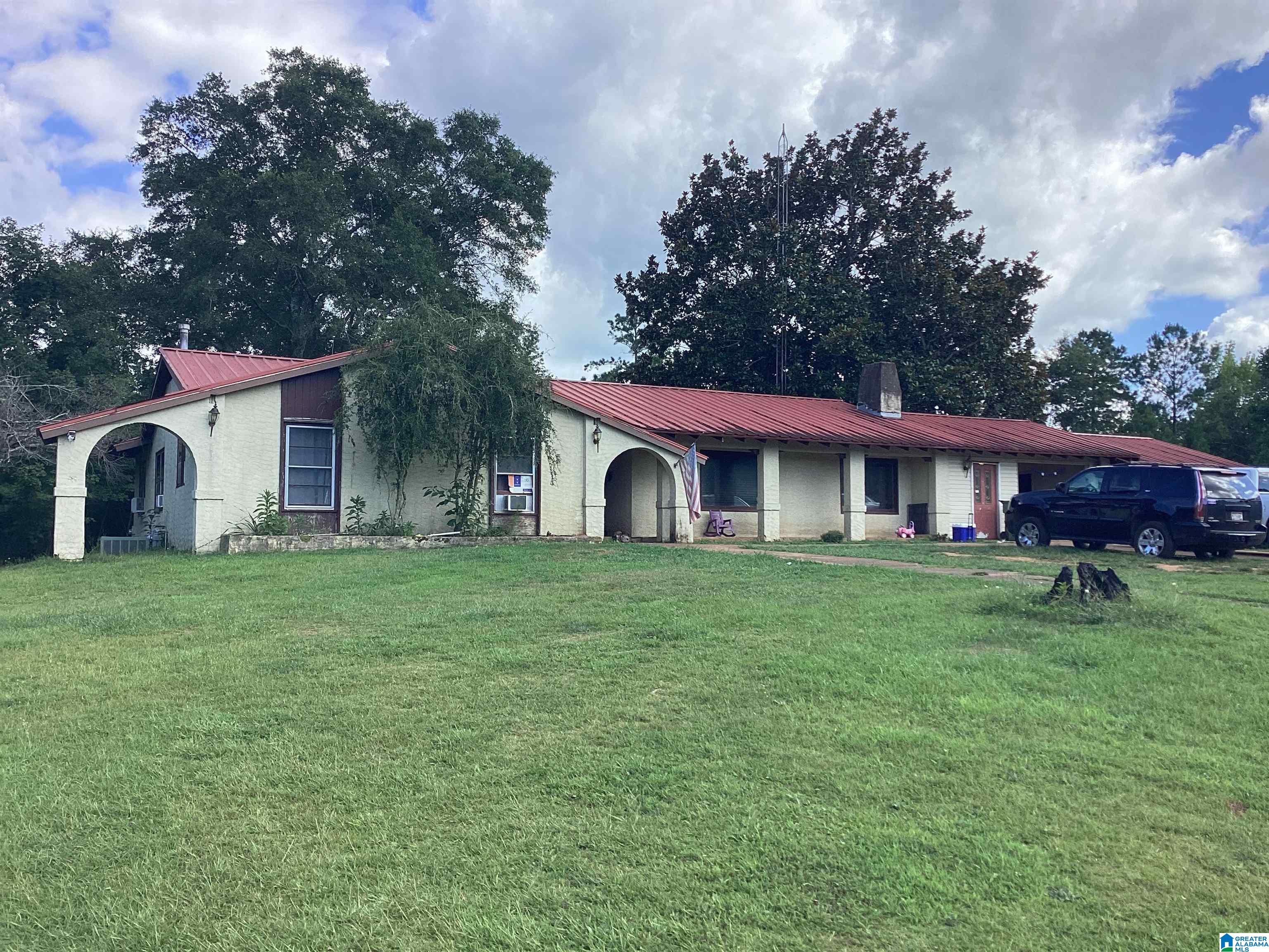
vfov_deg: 45.4
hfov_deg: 58.4
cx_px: 634
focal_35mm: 31
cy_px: 476
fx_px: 1136
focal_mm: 3.3
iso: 25
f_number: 2.4
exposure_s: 1/582
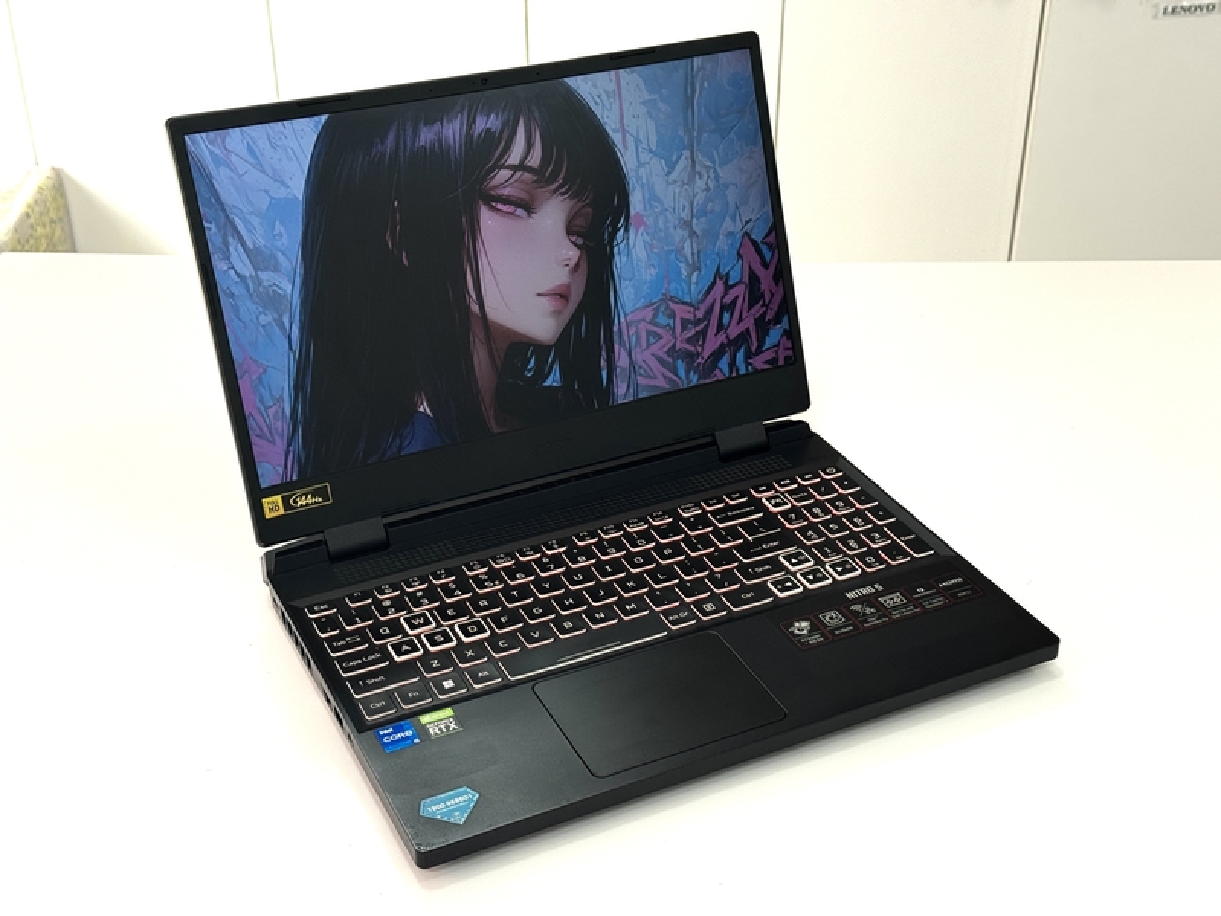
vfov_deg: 30.3
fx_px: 1693
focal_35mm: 48
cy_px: 458
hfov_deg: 39.7
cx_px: 610
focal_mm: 6.76
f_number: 1.78
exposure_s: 1/121
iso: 80
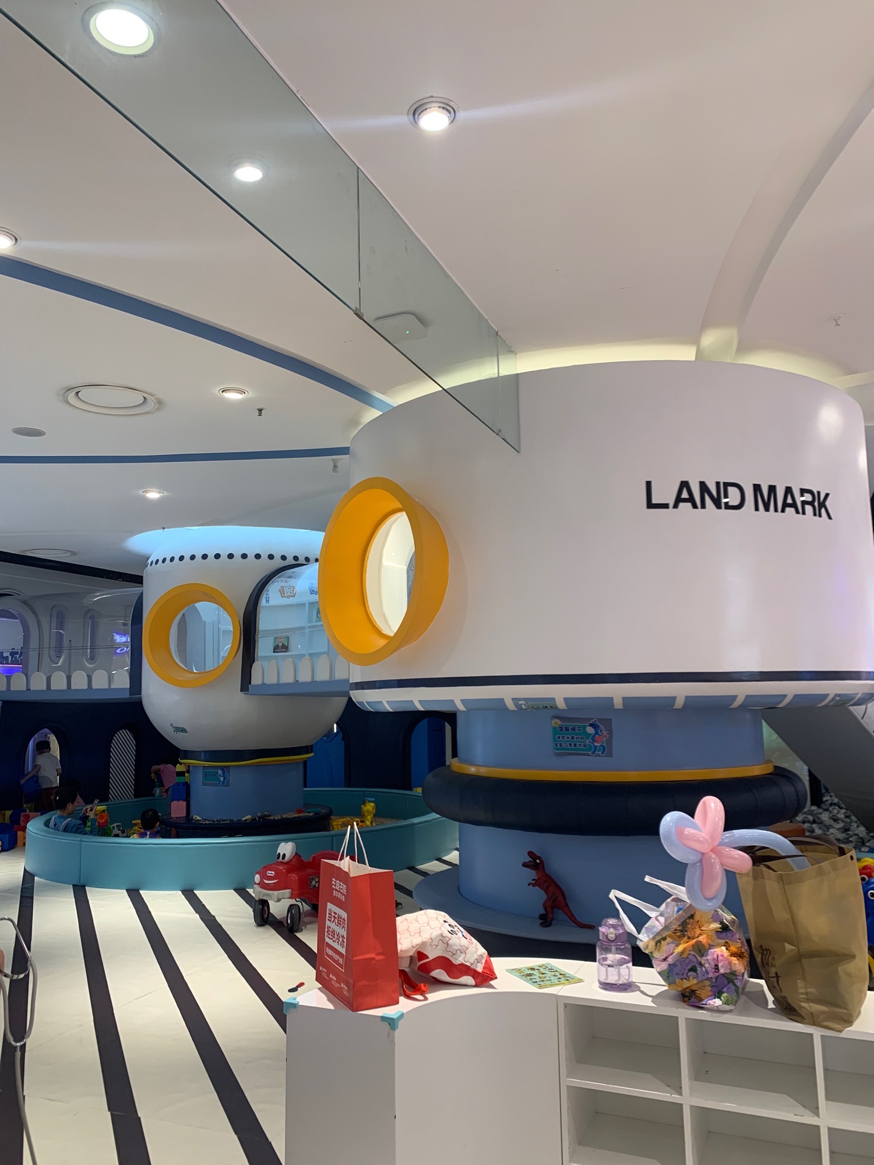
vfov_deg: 67.3
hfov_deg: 53.1
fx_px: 875
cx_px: 437
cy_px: 582
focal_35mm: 26
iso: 50
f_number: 1.8
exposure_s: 1/100
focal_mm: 4.25
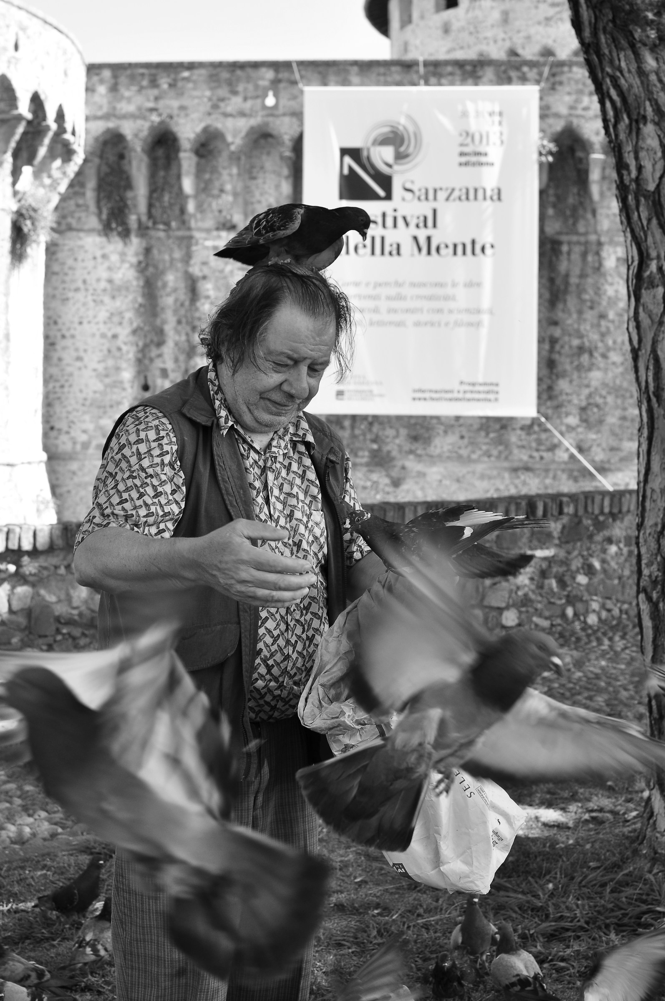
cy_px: 500
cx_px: 332
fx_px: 1458
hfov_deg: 25.7
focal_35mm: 52
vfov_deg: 37.9
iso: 200
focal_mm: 35
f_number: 5.6
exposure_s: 1/180
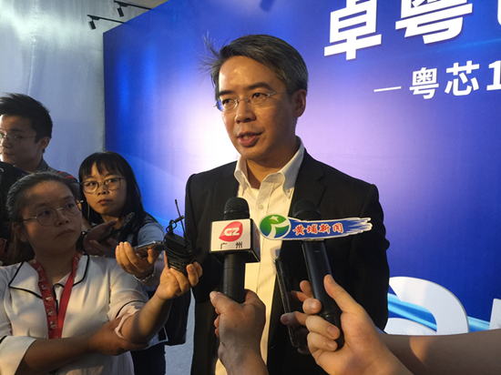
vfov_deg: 48.2
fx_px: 420
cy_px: 188
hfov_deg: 61.7
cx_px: 250
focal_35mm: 29
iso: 64
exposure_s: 1/33
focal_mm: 4.15
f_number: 2.2
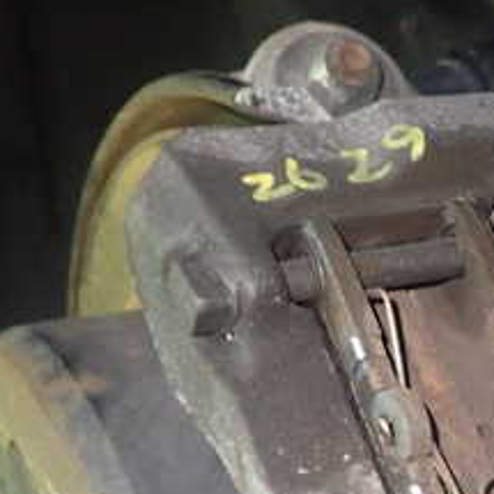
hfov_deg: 22.5
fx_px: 1195
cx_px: 483
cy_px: 439
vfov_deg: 22.8
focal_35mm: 74
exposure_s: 1/25
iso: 800
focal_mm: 5.4
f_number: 2.3
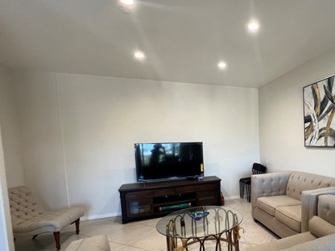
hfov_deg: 76.5
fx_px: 194
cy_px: 158
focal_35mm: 20
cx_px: 246
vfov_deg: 65.0
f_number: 1.8
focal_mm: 1.57
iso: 160
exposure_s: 1/60
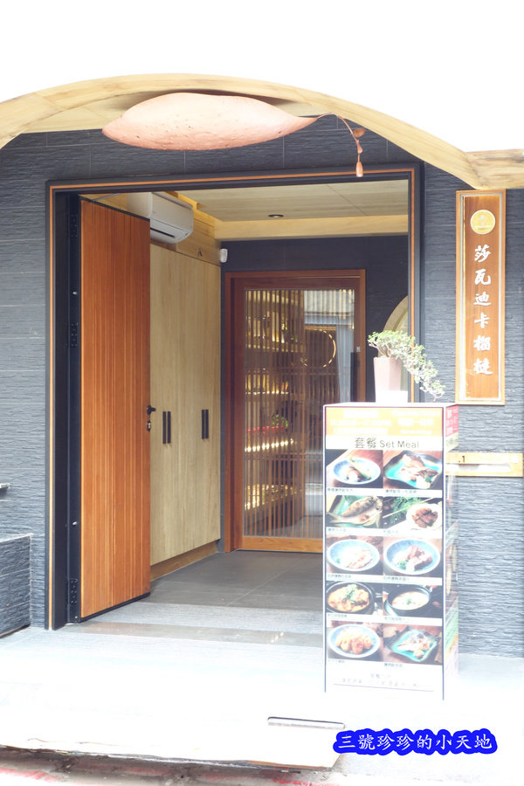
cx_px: 262
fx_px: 1223
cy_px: 393
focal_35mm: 56
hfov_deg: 24.2
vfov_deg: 35.6
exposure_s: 1/8
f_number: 8
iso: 500
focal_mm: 20.64
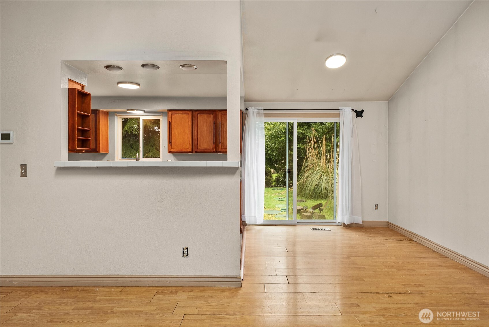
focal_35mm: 20
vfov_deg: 62.0
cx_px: 244
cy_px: 164
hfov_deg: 83.9
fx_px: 272
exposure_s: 1/6
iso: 1000
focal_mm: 20
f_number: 7.1
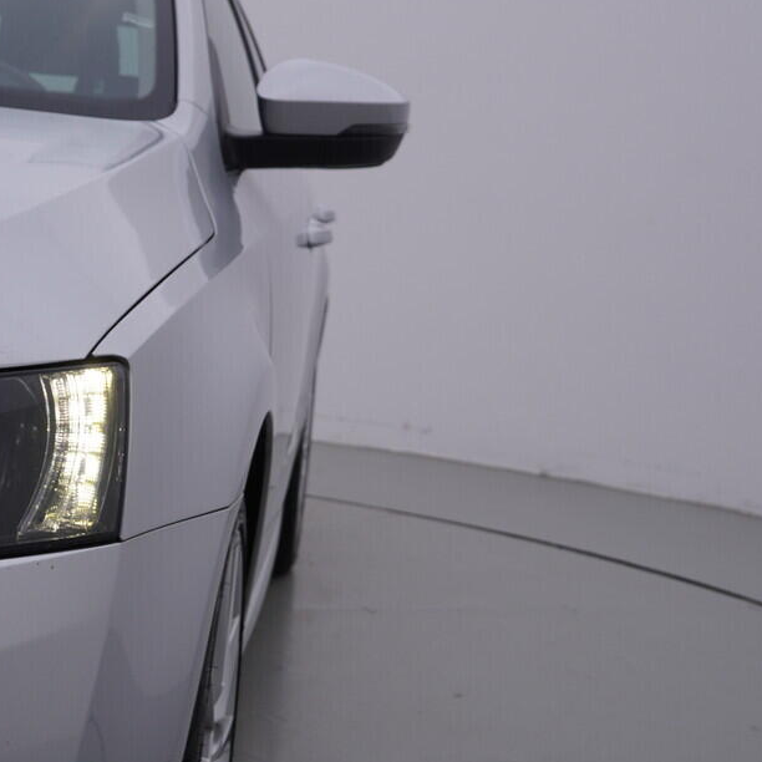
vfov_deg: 23.7
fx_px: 1793
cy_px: 581
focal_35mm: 72
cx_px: 88
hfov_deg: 23.4
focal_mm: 24
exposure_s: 1/125
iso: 125
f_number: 5.6
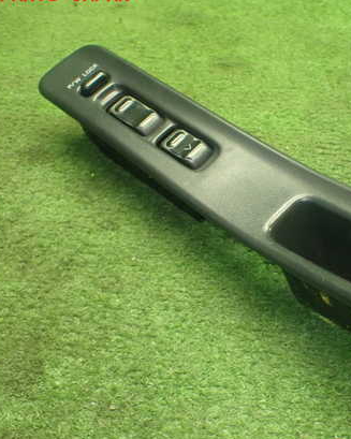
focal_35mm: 43
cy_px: 222
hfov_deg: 34.3
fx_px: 559
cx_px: 257
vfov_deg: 42.9
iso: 800
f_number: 2.3
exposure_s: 1/100
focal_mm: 5.4
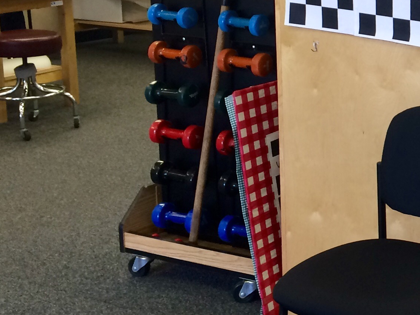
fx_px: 1019
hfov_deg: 20.6
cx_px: 588
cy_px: 38
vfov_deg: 17.3
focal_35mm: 84
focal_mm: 4.15
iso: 80
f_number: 2.2
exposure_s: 1/30
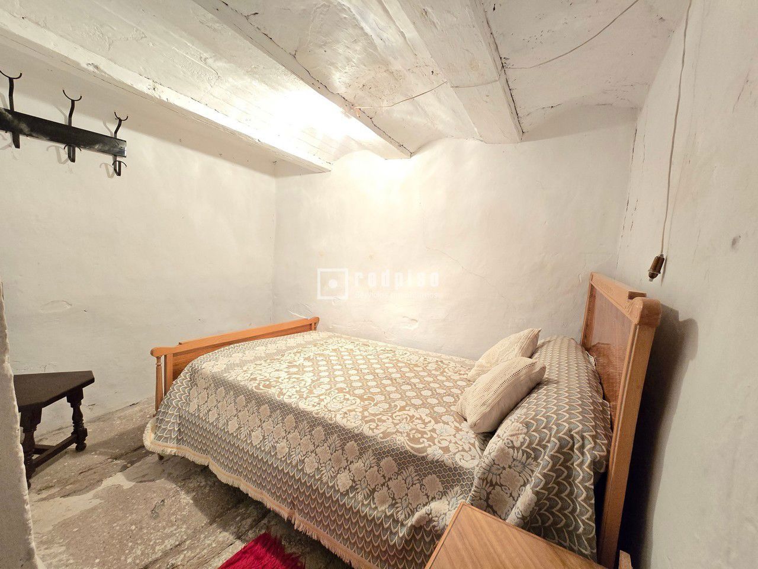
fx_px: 285
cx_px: 379
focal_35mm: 13
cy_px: 284
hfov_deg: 106.2
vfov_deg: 89.9
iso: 800
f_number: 2.2
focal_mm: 2.2
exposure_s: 1/50
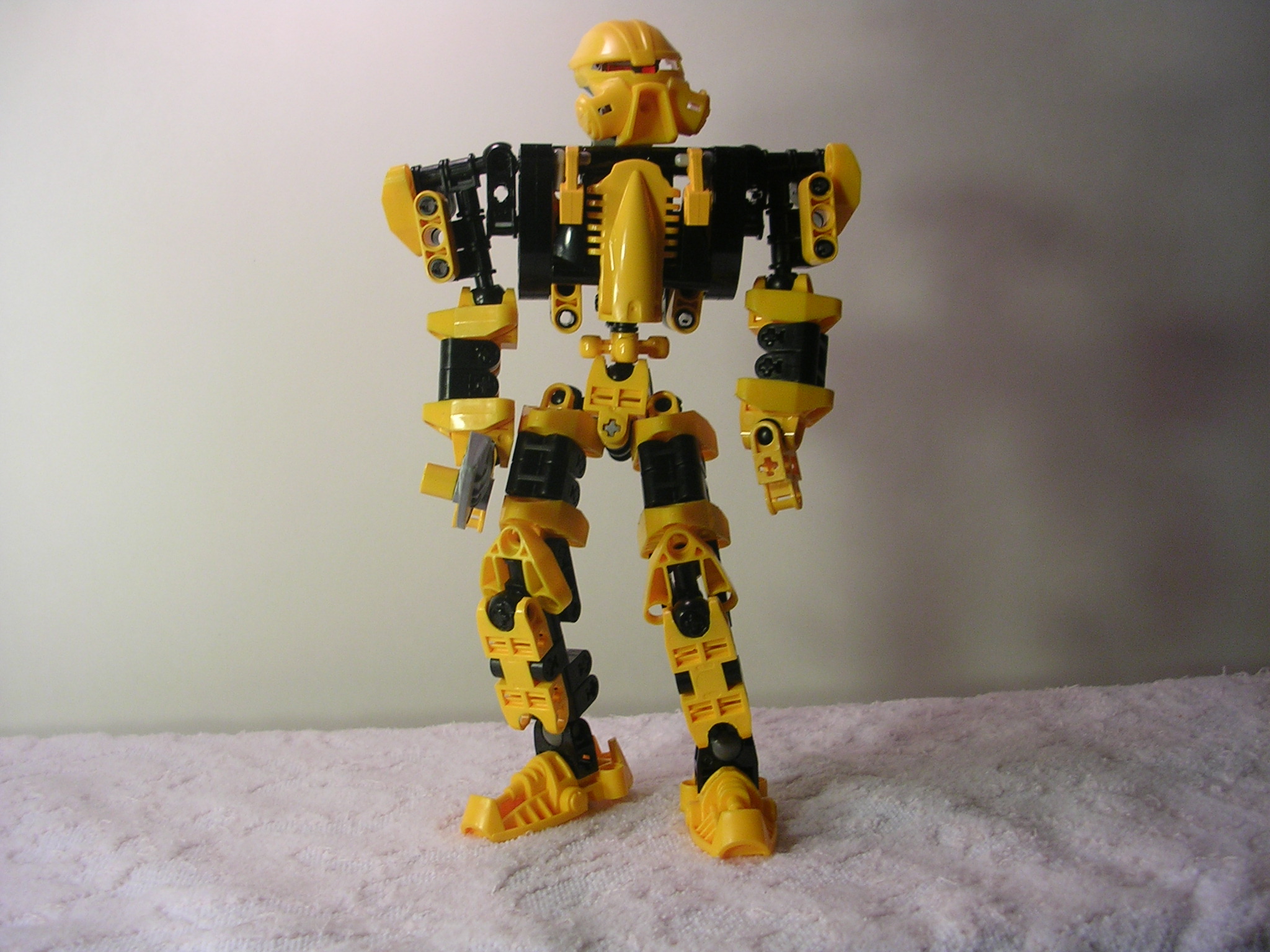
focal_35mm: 38
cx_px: 635
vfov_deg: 37.7
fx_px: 1394
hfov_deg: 49.0
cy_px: 476
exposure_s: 1/36.6
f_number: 2.8
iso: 50
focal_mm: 5.8
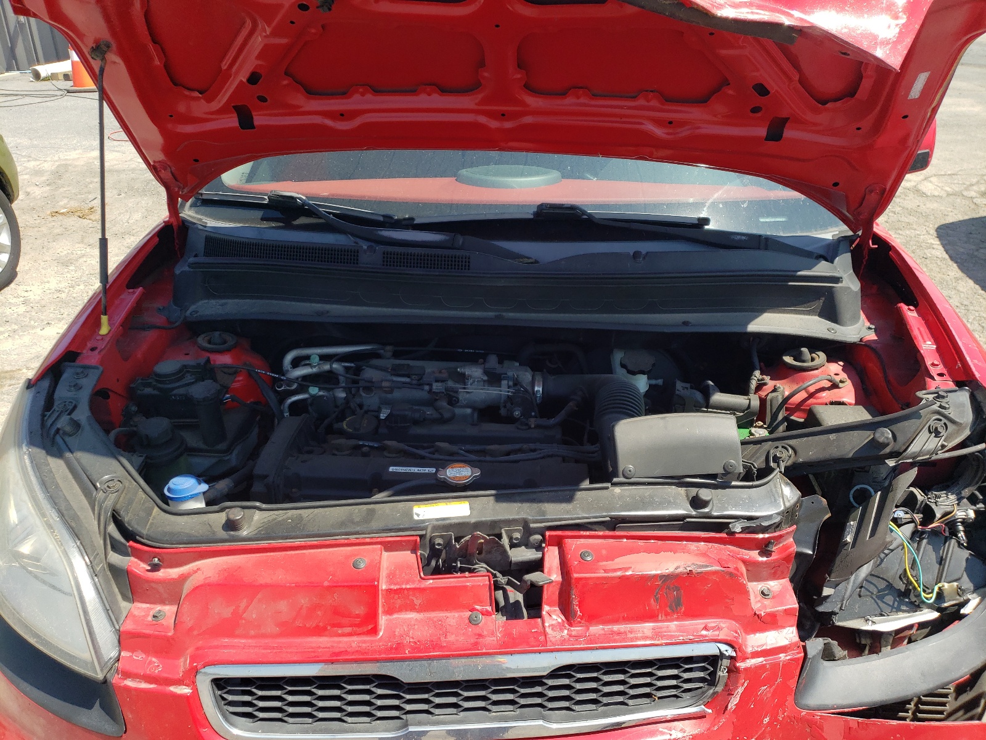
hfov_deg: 67.3
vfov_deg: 53.1
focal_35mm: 26
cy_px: 370
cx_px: 493
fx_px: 741
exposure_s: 1/1667
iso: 50
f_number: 1.5
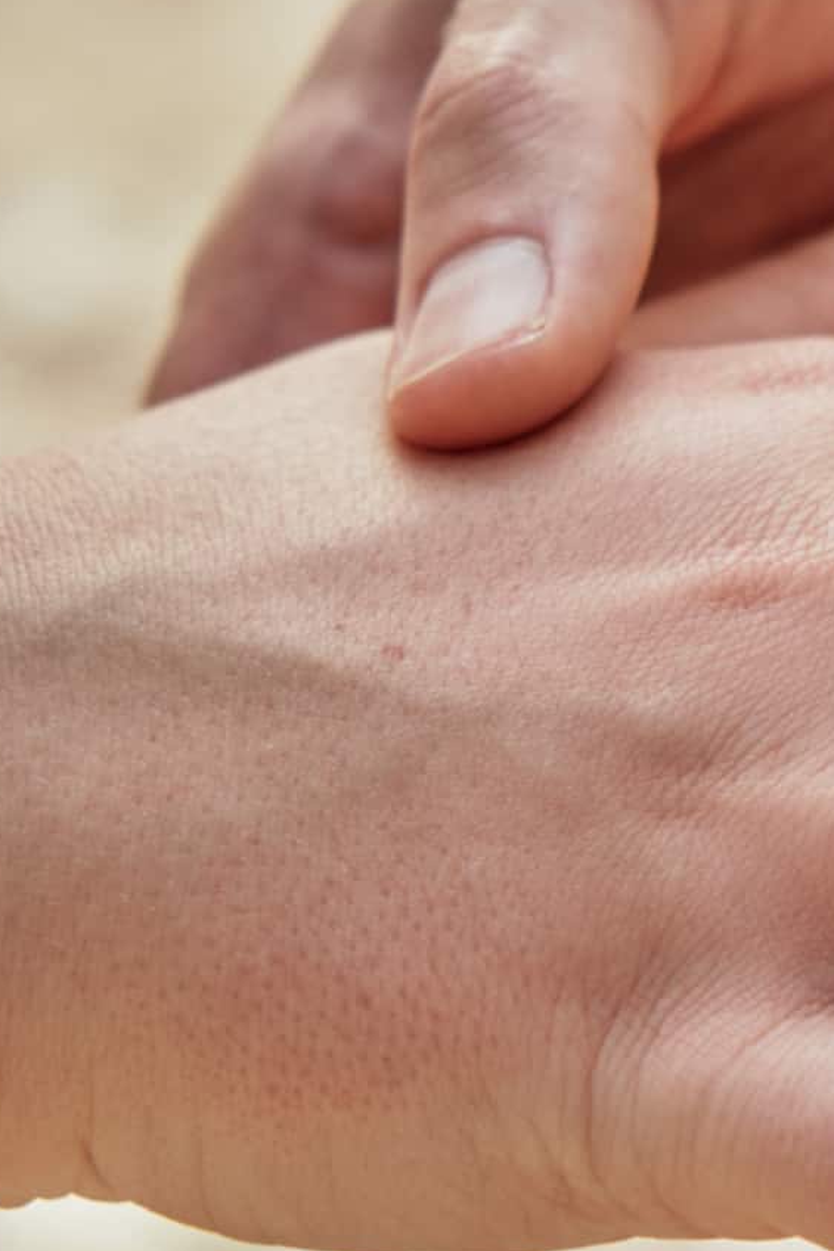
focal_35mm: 160
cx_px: 1096
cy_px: 574
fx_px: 5562
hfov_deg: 8.5
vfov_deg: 12.8
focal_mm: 35
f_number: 2.8
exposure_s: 1/200
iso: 80
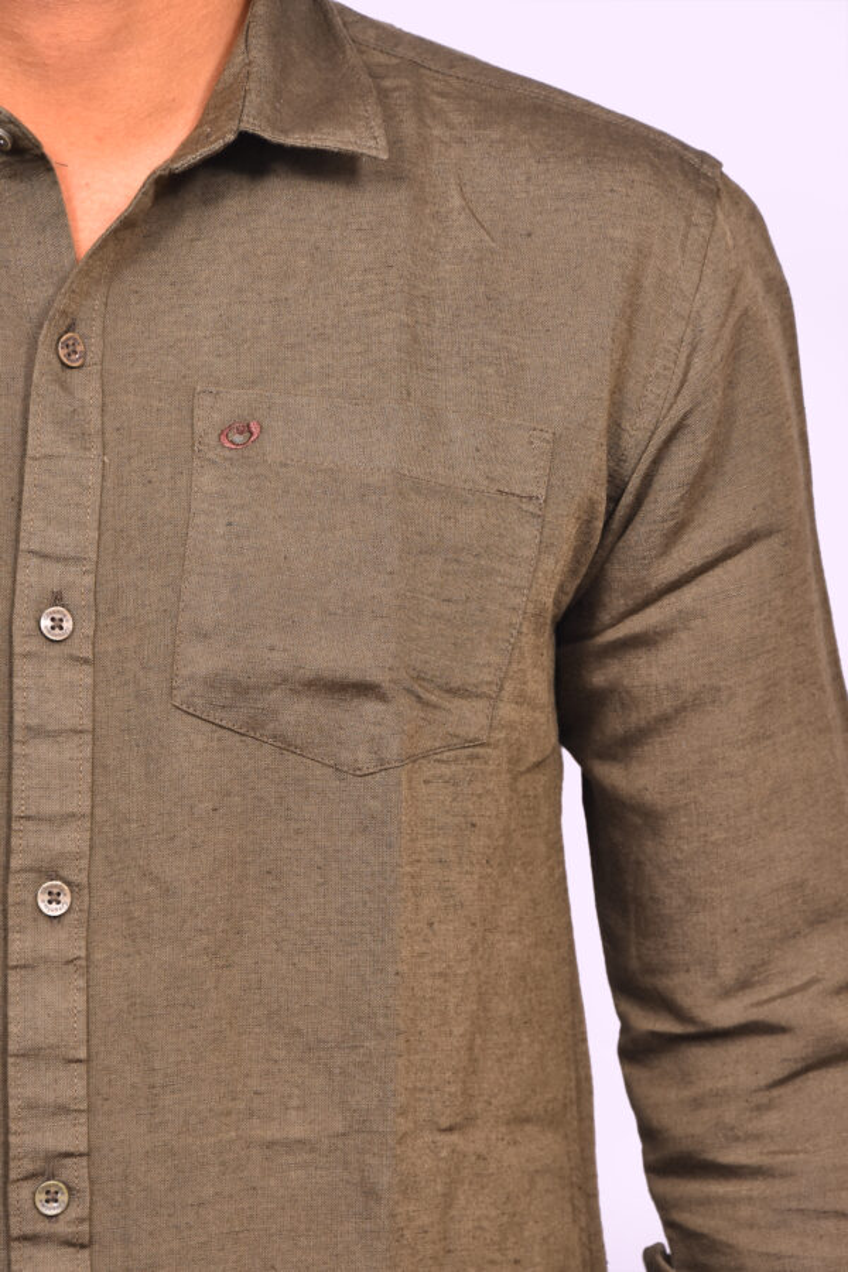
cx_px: 424
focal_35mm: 147
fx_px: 5194
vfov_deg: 14.0
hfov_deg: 9.3
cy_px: 636
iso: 250
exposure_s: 1/125
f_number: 8
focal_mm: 98
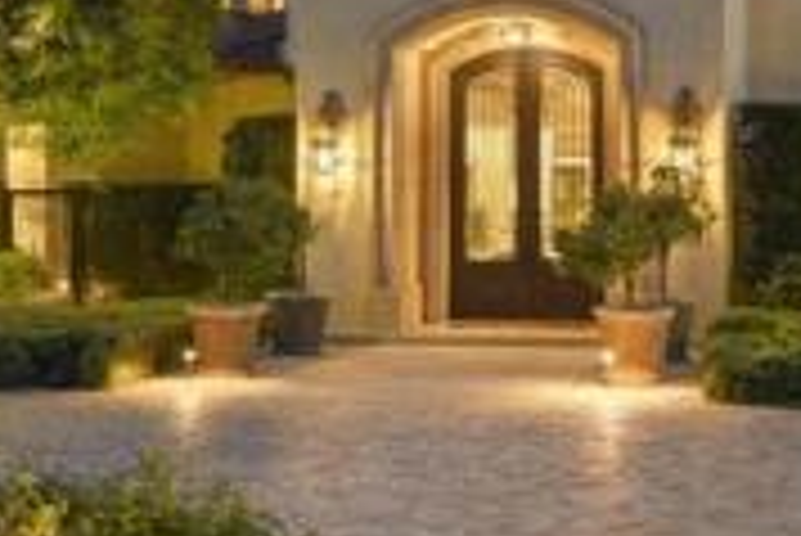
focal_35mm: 78
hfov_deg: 25.8
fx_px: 1737
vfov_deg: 17.2
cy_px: 41
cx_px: 536
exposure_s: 4
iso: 800
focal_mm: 31
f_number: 7.1
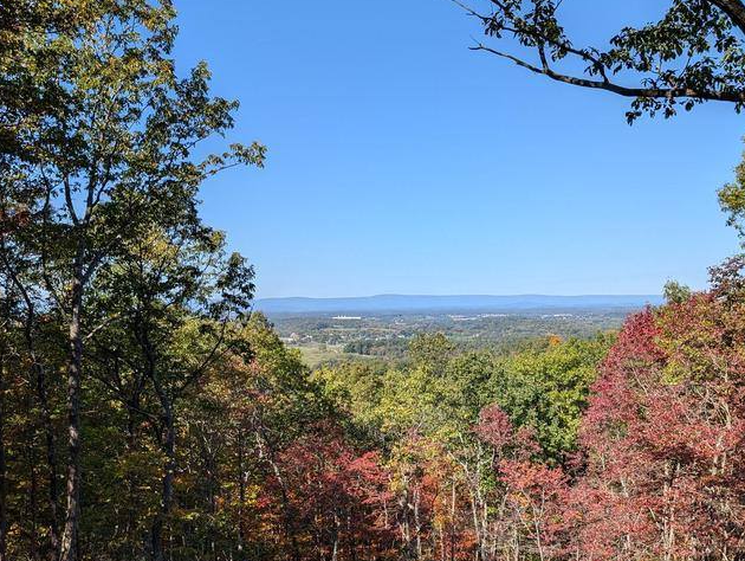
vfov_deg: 36.8
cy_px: 334
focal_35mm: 39
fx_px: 840
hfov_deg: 47.6
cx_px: 432
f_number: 1.68
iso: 21
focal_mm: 6.9
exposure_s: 1/1011
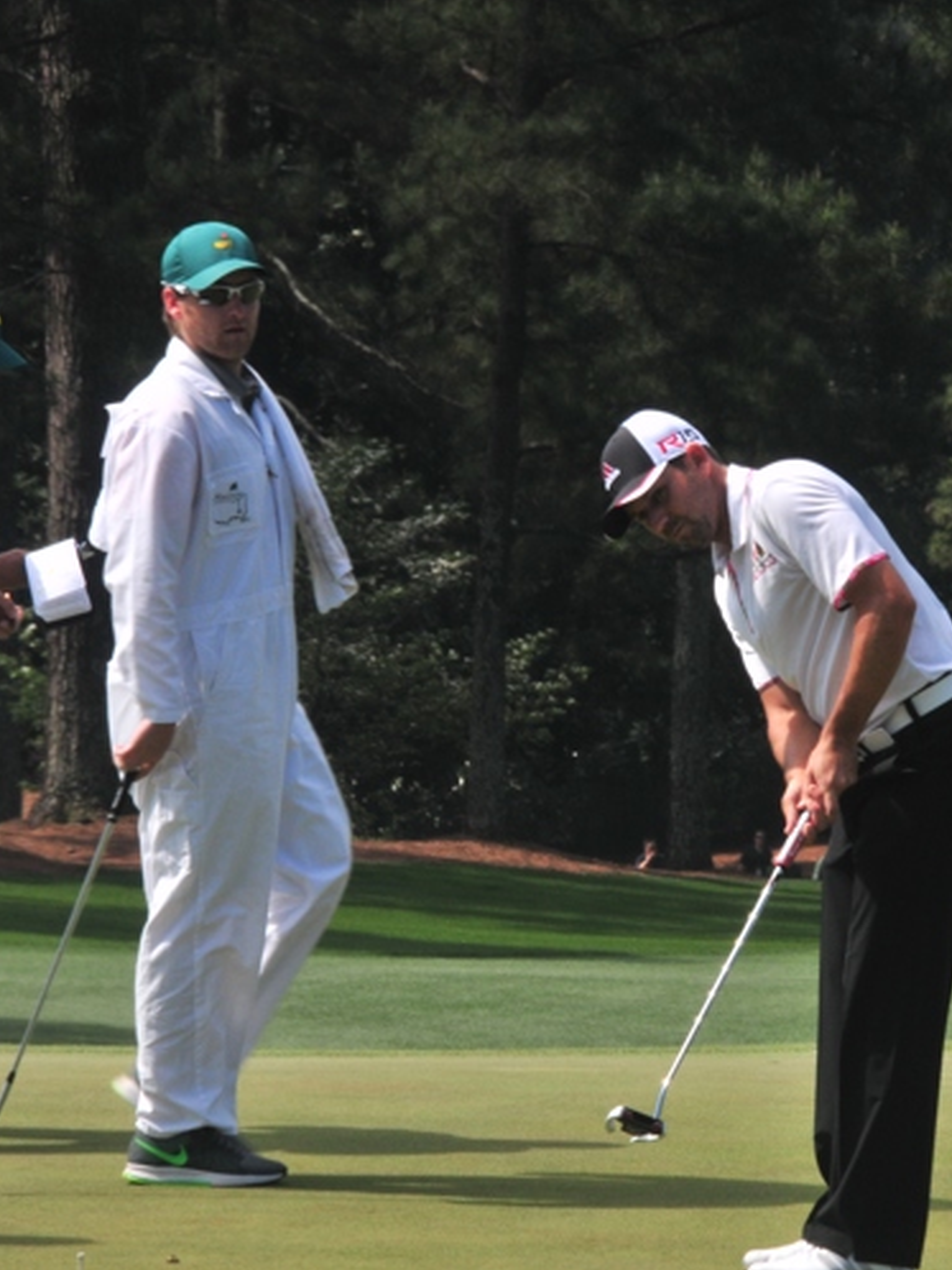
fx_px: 18363
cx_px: 707
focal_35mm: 501
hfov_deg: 3.0
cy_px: 636
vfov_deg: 4.0
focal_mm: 230
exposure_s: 1/125
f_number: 25
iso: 400
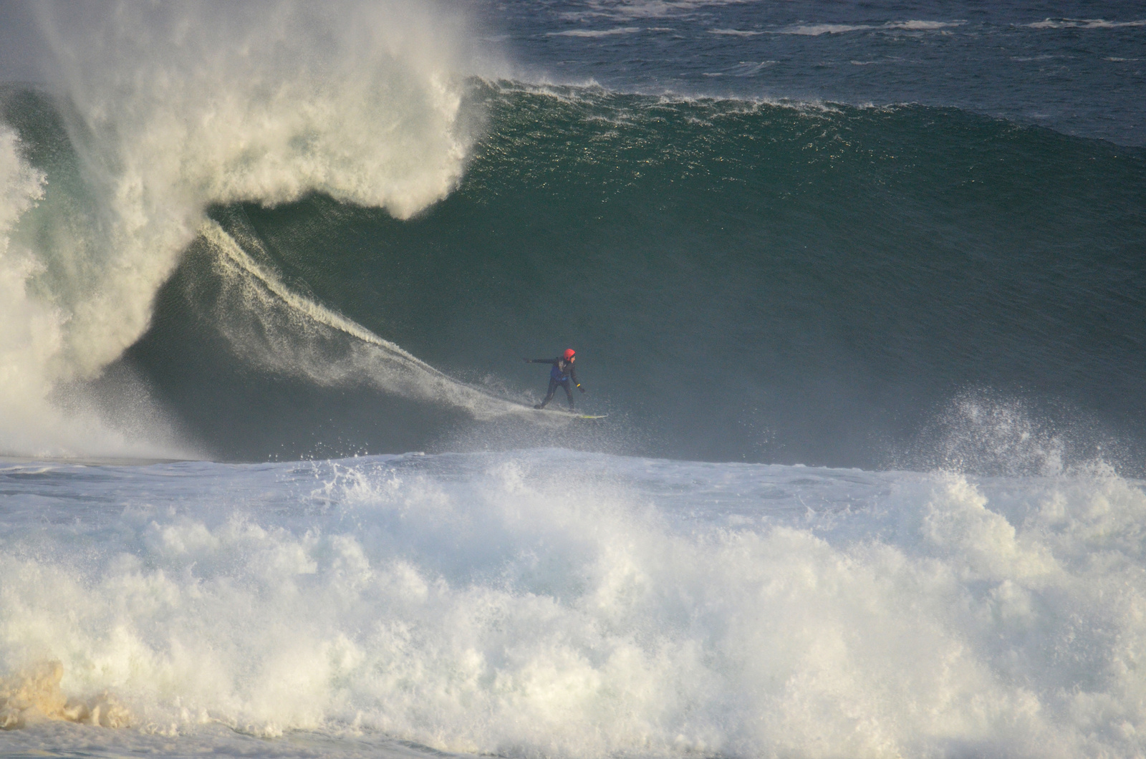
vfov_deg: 1.8
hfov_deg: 2.8
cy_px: 380
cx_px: 573
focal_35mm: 750
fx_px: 23827
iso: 1250
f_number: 7.1
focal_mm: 500
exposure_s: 1/2000
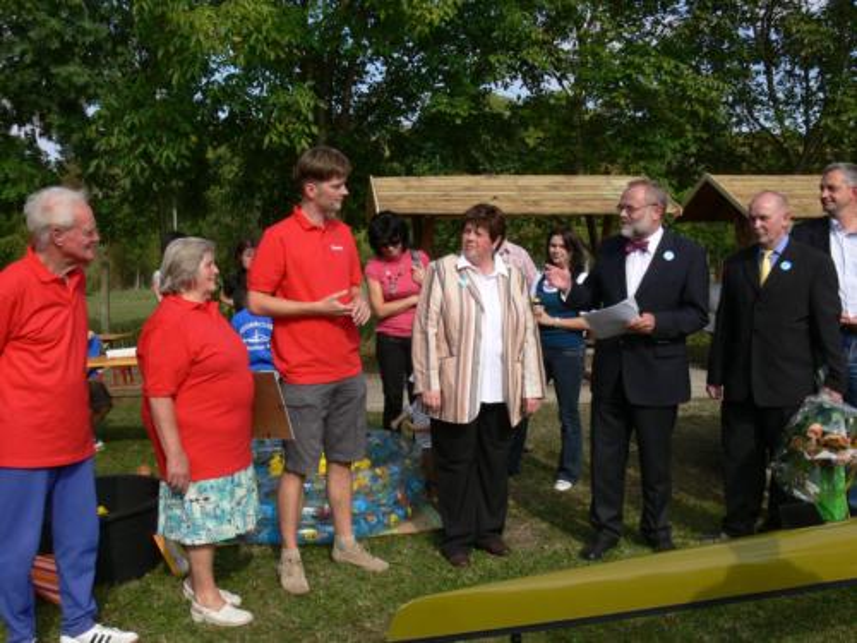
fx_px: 867
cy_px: 322
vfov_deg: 40.7
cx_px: 428
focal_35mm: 35
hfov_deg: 52.6
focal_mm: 7.4
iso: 80
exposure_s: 1/250
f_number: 5.6
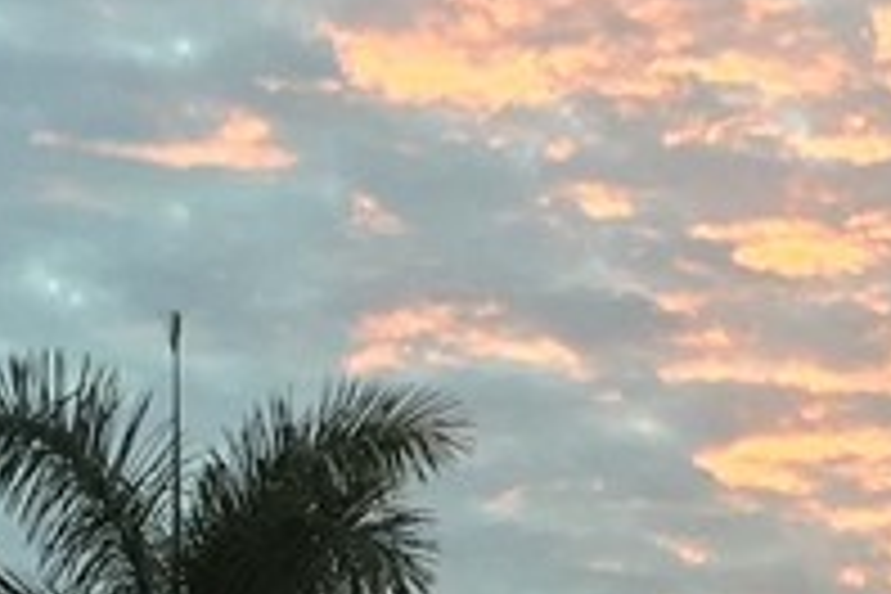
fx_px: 3861
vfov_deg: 8.7
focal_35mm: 156
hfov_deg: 12.3
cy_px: 742
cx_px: 1449
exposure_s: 1/40
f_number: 2.2
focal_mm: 4.15
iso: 25
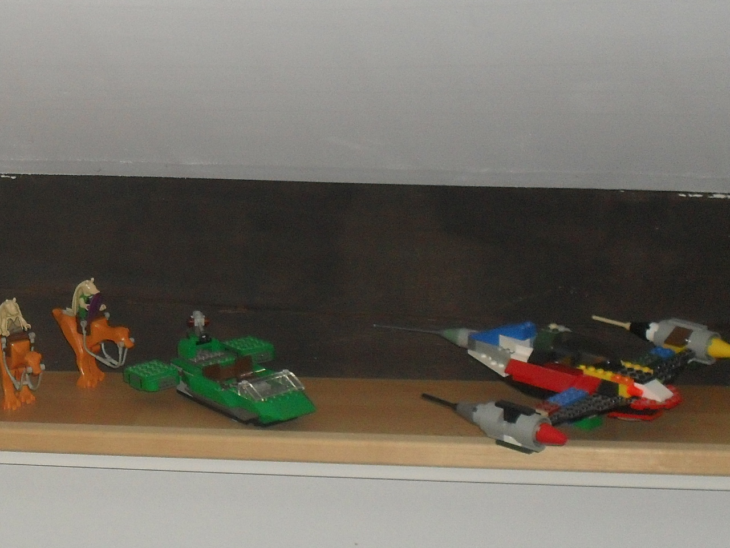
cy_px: 274
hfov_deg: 38.9
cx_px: 365
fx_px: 1033
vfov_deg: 29.7
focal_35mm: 49
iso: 200
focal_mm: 8.7
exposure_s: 1/45
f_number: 3.9
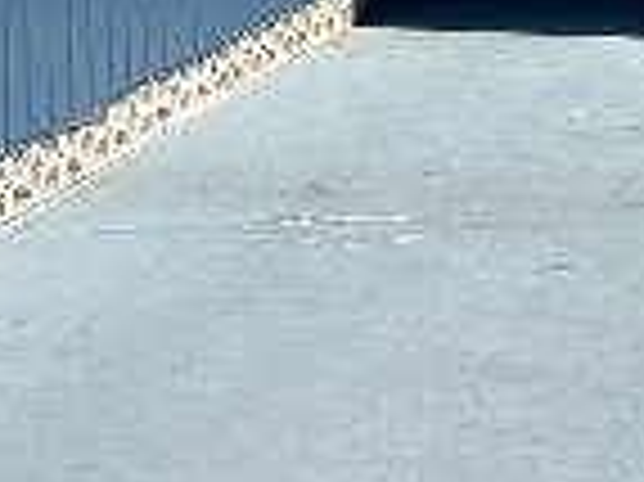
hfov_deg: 12.7
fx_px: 2881
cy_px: -196
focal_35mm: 155
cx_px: 212
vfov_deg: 9.3
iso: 50
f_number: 1.6
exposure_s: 1/7813
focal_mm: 5.96
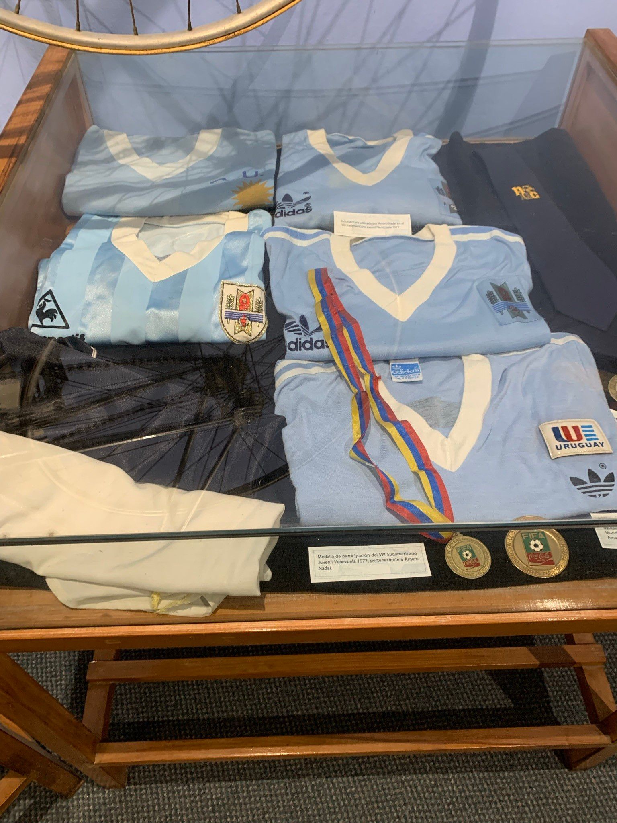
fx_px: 618
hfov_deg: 53.1
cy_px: 412
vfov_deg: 67.3
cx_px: 308
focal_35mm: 26
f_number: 1.8
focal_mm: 4.25
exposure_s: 1/50
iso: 160
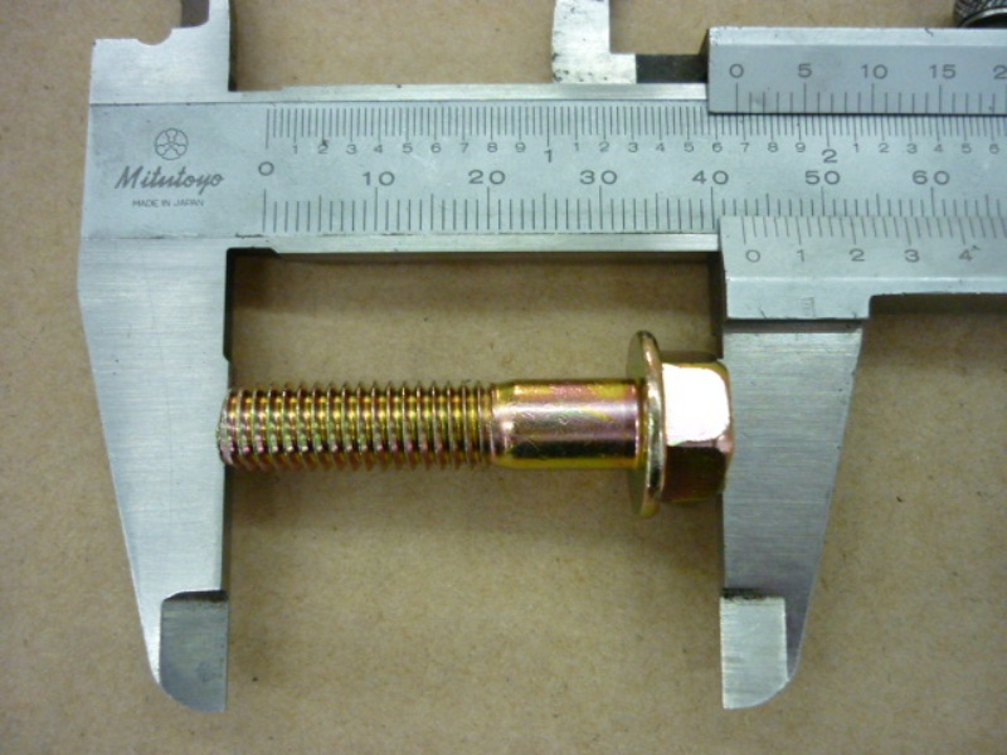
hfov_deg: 55.4
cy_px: 378
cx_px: 504
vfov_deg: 42.9
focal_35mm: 33
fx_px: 960
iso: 400
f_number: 2.8
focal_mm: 5.5
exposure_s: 1/25
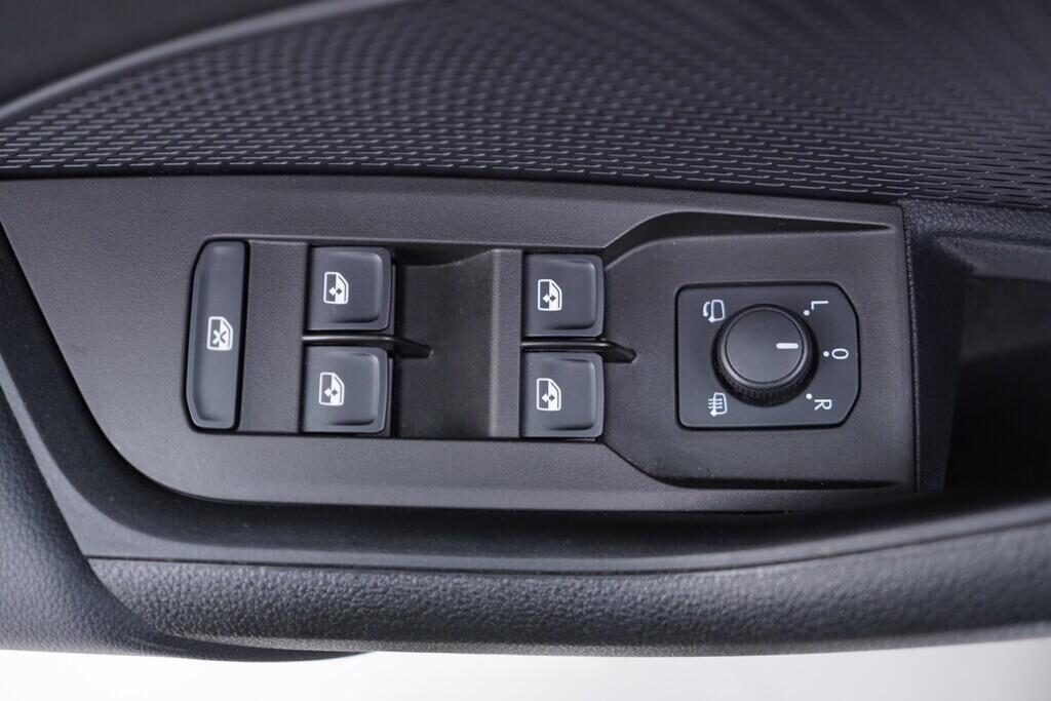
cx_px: 526
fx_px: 1051
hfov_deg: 53.1
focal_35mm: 36
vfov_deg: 36.9
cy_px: 350
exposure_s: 1/40
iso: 320
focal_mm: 24
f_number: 2.8
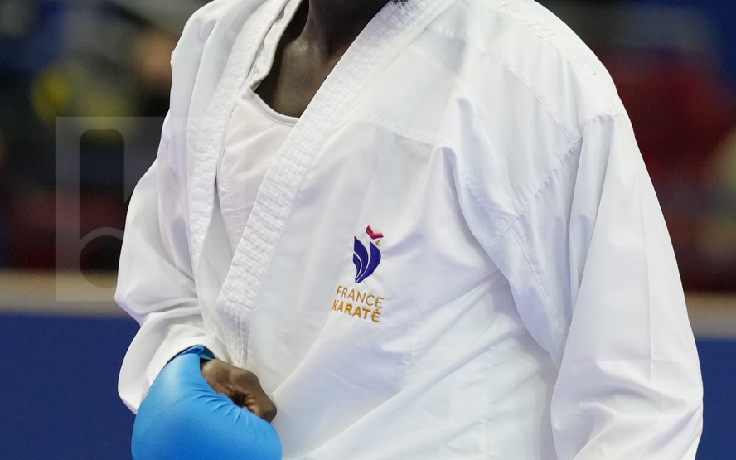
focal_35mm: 574
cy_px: 210
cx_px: 493
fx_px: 11514
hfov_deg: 3.7
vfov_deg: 2.3
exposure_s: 1/1000
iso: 4000
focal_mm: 200
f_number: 2.8
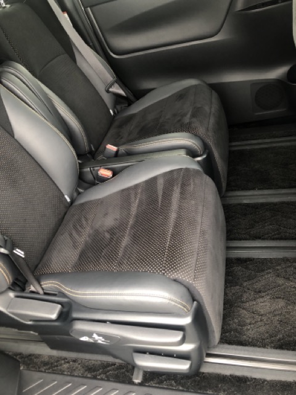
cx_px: 148
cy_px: 198
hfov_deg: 49.7
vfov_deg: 63.4
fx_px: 319
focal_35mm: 28
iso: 40
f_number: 1.8
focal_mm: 3.99
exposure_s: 1/20
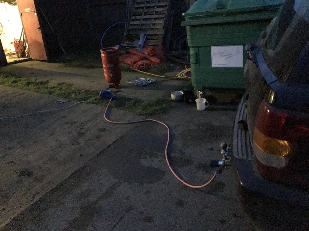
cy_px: 116
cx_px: 154
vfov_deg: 49.7
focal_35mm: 28
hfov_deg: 63.4
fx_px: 250
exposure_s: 1/17
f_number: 1.8
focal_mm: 3.99
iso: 1600
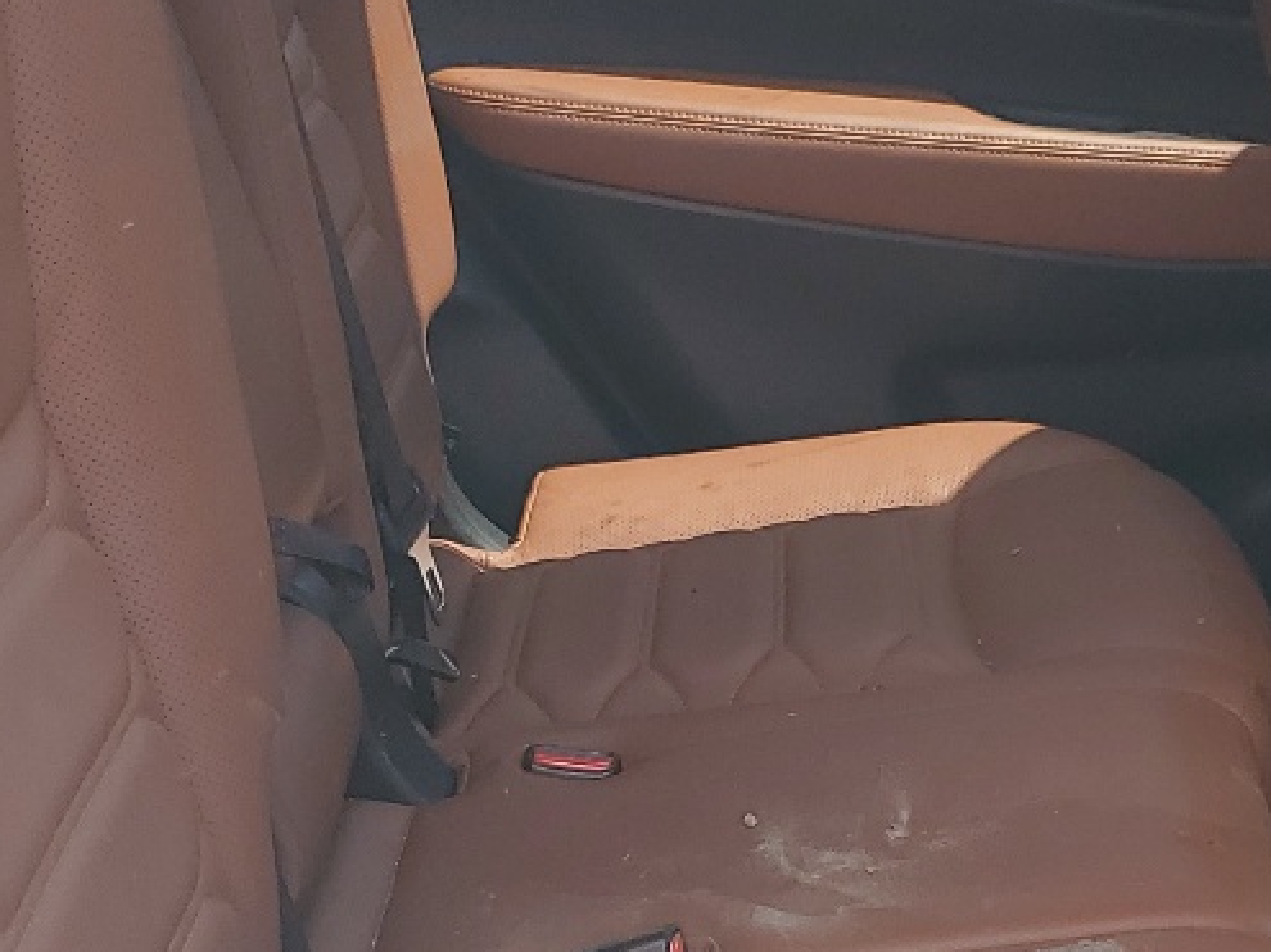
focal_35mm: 84
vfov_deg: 17.4
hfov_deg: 23.1
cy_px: 731
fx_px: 3083
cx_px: 914
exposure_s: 1/435
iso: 50
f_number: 1.5
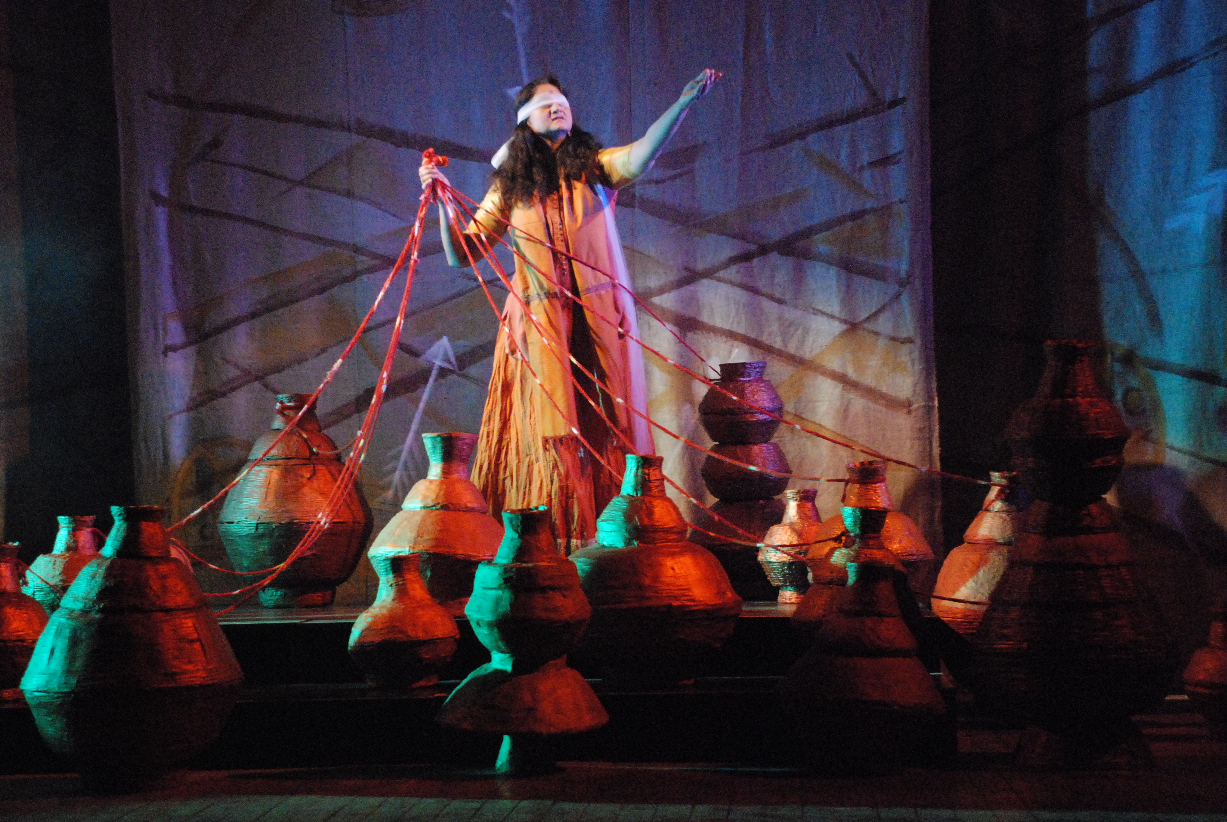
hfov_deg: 24.2
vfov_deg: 16.3
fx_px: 2866
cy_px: 441
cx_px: 601
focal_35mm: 84
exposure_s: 1/50
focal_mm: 48
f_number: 4.8
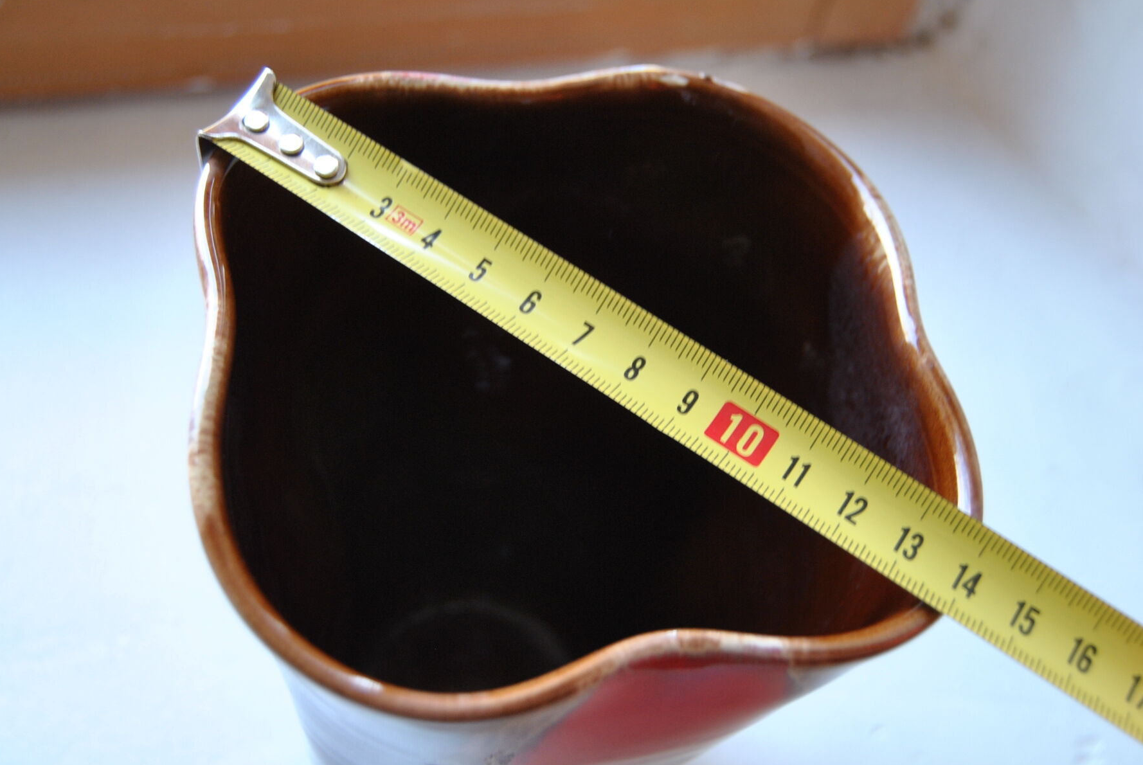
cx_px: 526
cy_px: 413
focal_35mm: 49
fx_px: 1558
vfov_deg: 27.6
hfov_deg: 40.3
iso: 360
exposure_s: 1/30
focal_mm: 30
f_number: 4.2
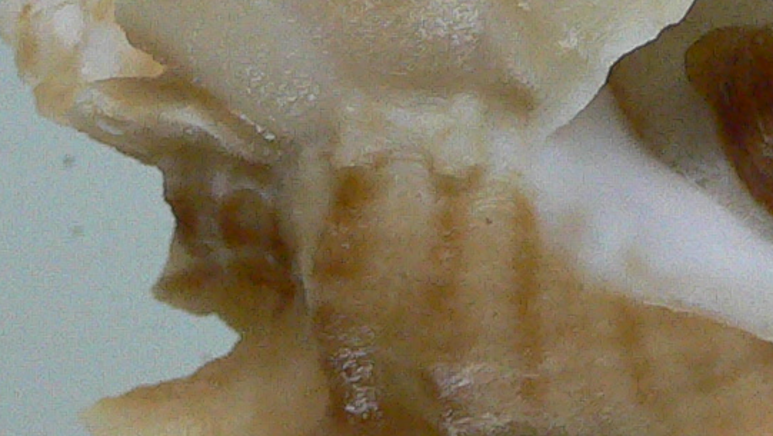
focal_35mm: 142
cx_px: 753
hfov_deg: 14.9
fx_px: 2912
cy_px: 274
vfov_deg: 8.6
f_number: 2.8
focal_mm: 4.6
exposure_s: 1/60
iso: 200
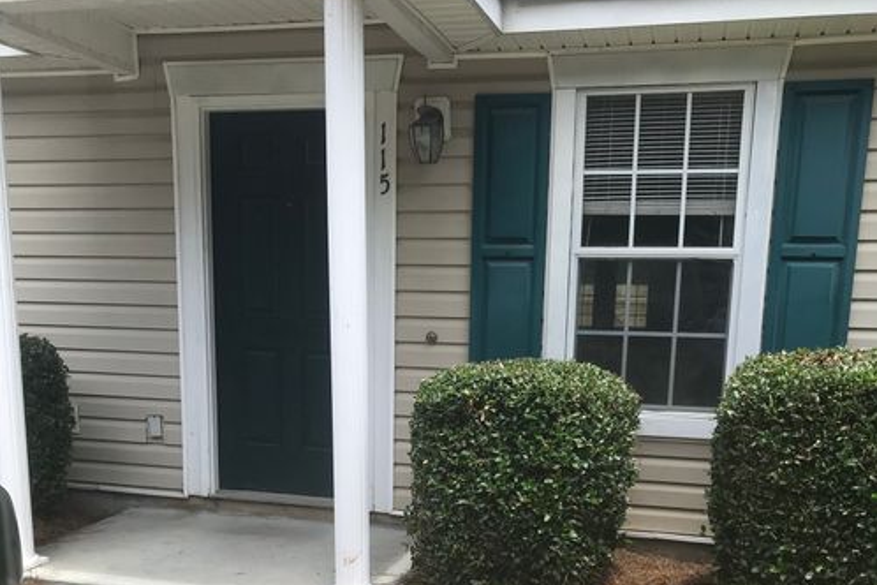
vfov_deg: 32.7
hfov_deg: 49.6
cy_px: 512
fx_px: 950
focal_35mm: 39
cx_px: 438
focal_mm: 3.99
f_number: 1.8
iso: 20
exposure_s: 1/1546
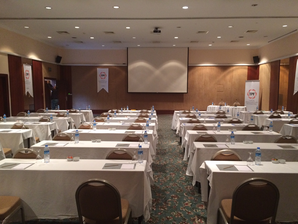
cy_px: 116
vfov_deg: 46.8
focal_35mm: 30
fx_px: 258
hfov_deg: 60.0
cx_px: 151
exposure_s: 1/33
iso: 320
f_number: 2.2
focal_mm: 4.15
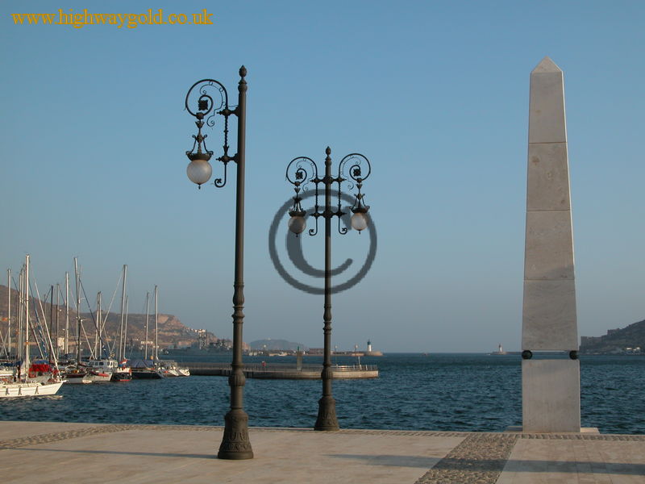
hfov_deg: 35.5
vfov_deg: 27.0
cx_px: 322
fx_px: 1006
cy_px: 242
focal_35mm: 54
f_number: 6.2
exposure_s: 1/380
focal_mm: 13.7
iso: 100
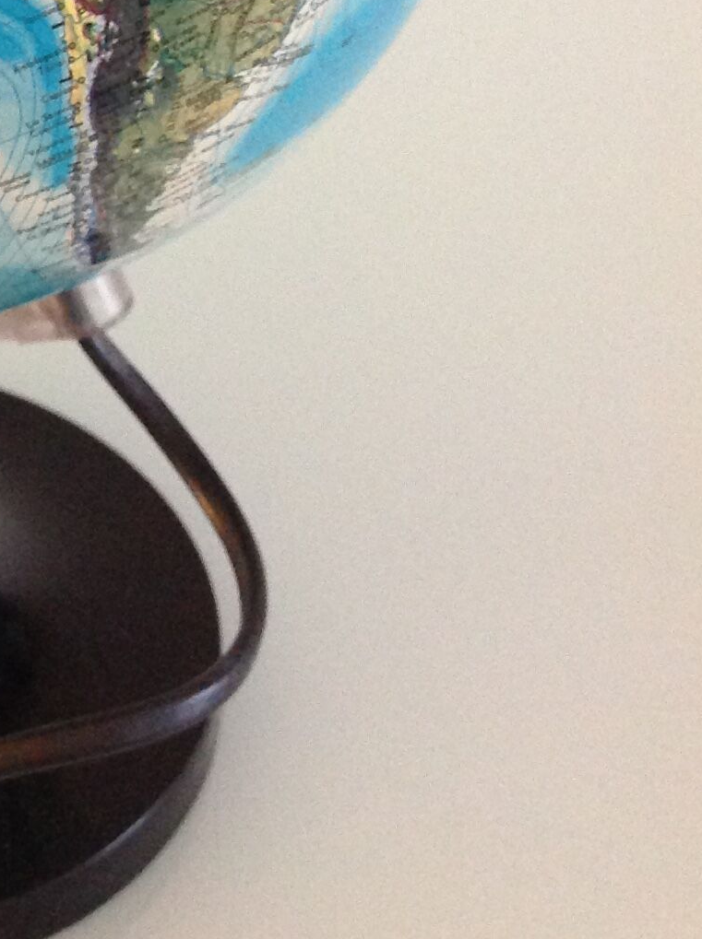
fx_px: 2413
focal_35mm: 89
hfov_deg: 15.8
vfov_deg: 20.6
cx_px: -167
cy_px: -196
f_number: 2.4
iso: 250
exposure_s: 1/15
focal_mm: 4.28
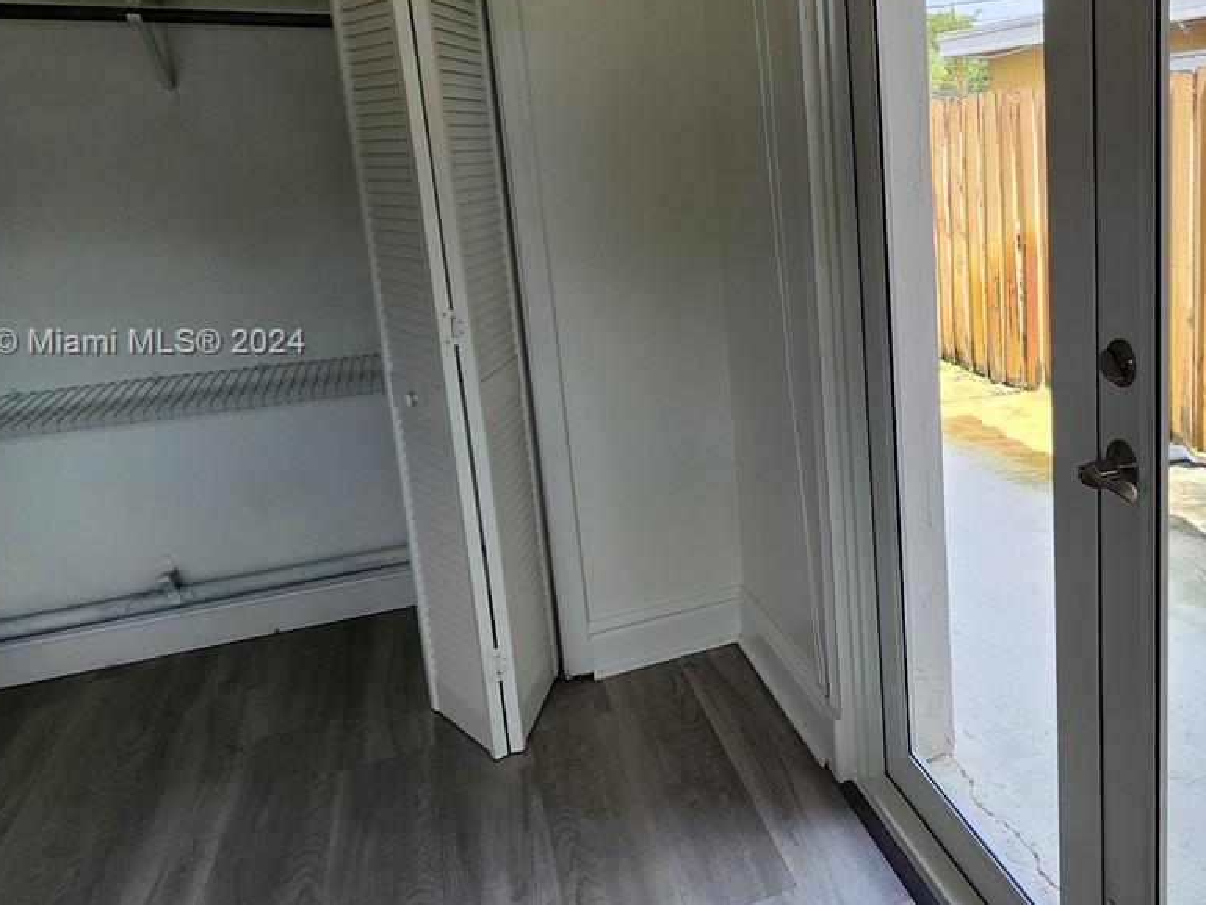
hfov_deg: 57.3
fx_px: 941
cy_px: 344
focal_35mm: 27
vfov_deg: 50.9
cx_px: 1057
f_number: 2.2
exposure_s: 1/182
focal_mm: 2.2
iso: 50
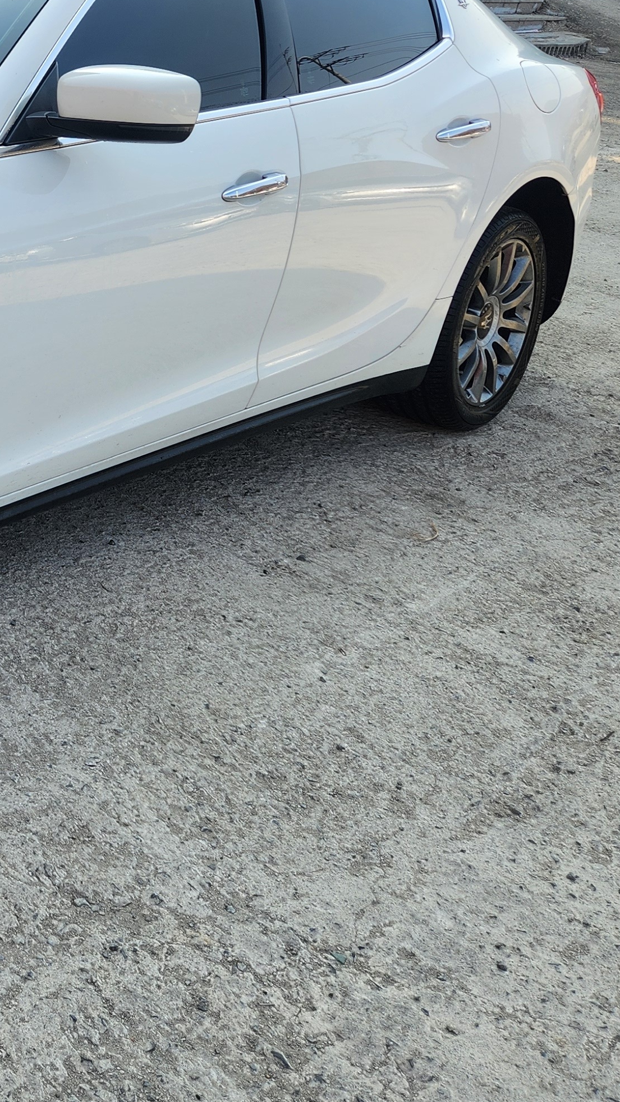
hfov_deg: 20.9
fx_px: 1491
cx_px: -235
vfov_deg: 39.6
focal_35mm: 51
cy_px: 286
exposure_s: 1/563
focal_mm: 5.4
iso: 20
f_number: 1.8
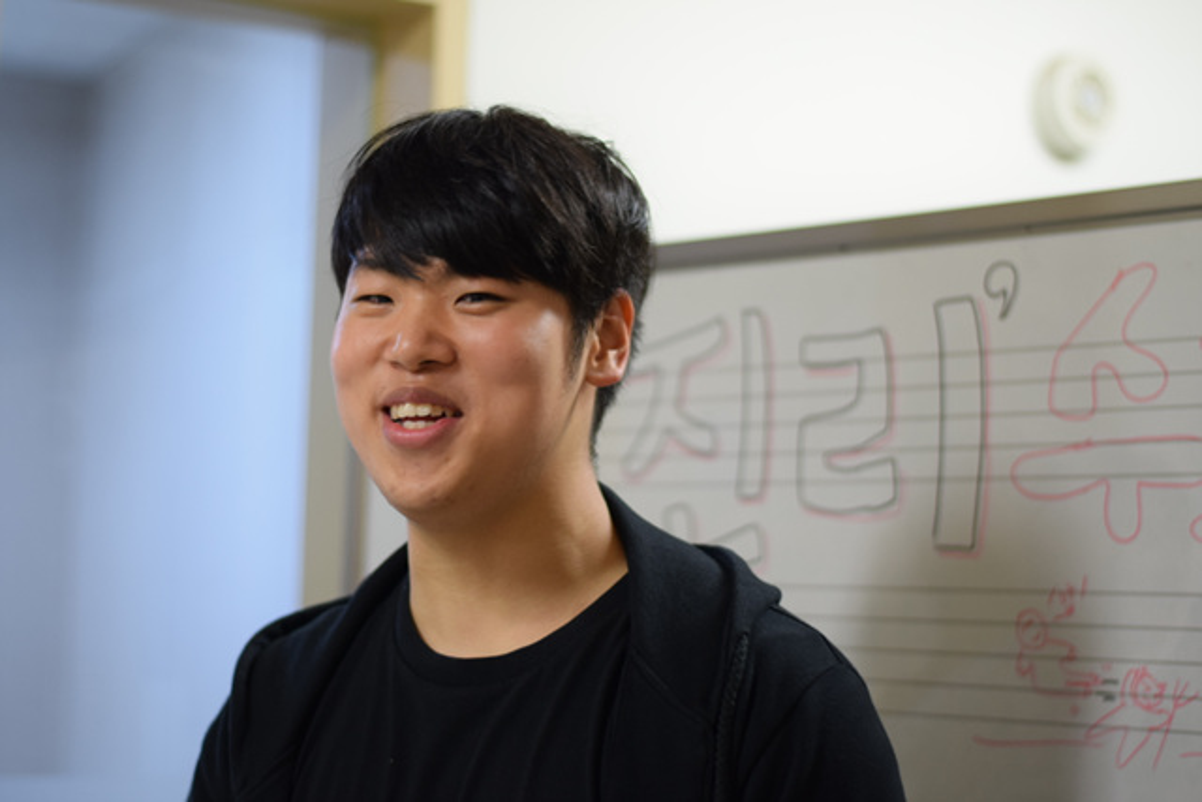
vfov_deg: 18.2
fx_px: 2505
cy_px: 401
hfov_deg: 27.0
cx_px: 601
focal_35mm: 75
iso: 500
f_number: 1.8
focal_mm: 50
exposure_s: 1/80
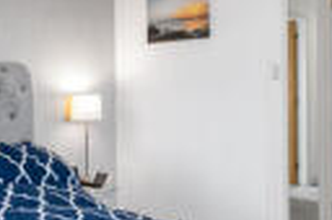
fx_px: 479
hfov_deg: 38.1
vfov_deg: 25.9
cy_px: 97
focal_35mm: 52
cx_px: 130
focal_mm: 14
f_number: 8
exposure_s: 1/2.5
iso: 100
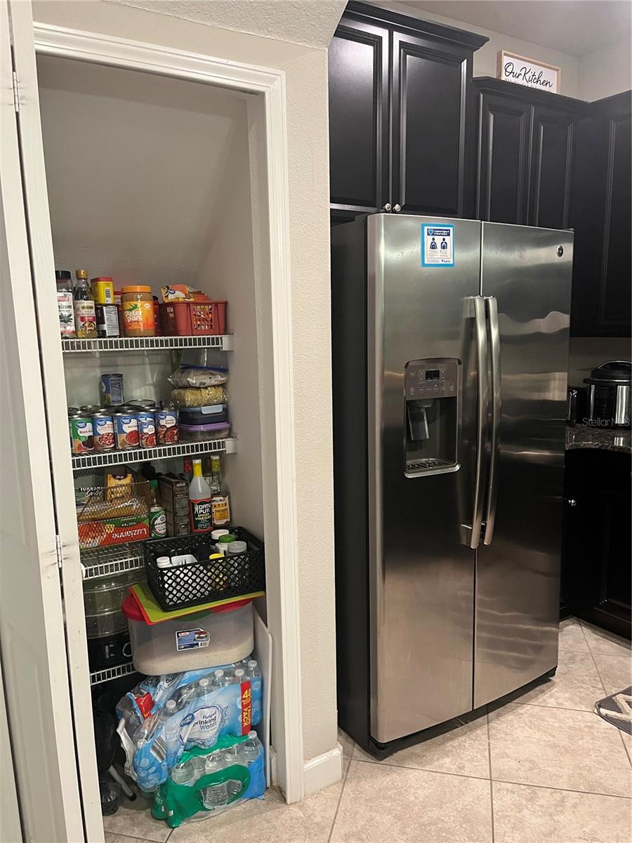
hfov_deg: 53.1
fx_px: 633
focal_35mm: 26
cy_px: 422
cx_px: 316
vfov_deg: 67.3
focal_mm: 5.1
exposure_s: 1/60
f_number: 1.6
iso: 400
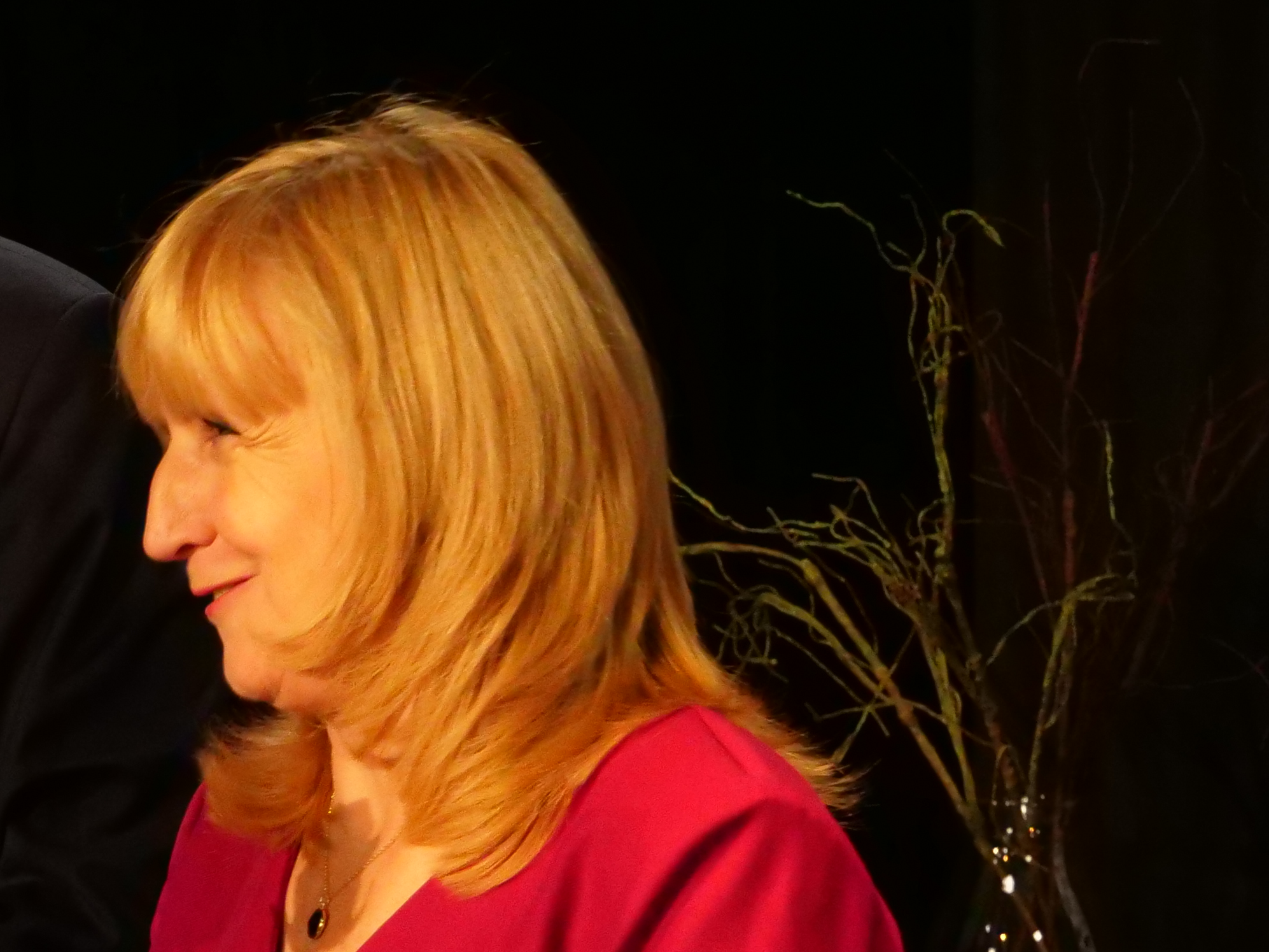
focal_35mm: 130
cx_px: -167
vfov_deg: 11.4
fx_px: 4765
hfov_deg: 14.8
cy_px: 604
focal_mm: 25
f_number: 4.5
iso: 3200
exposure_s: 1/80
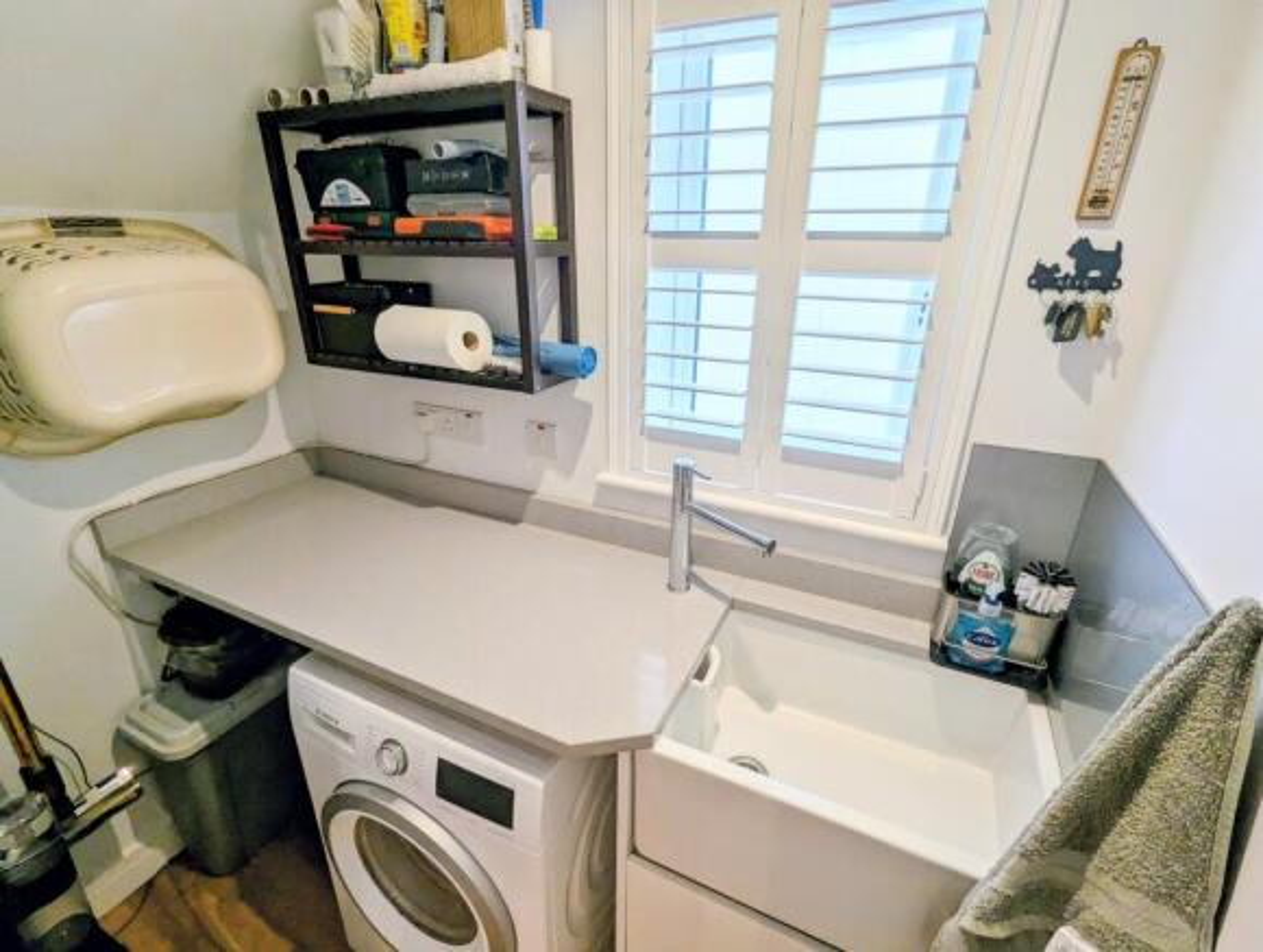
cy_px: 476
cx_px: 632
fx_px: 585
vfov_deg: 78.3
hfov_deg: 94.4
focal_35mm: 16
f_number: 2.2
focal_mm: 2.35
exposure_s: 1/60
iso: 128
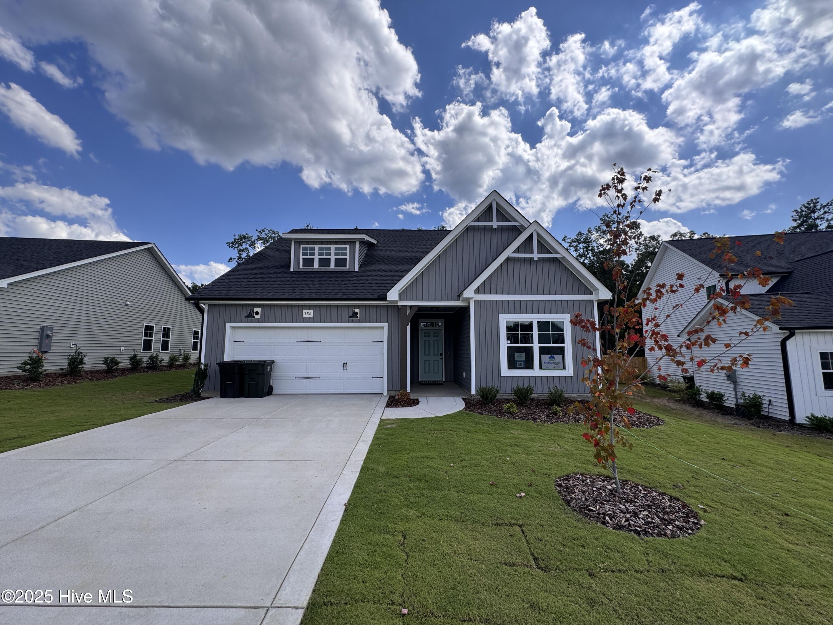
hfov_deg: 102.1
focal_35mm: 14
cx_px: 416
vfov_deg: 85.7
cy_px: 312
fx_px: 337
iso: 50
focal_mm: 2.22
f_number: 2.2
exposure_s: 1/1449
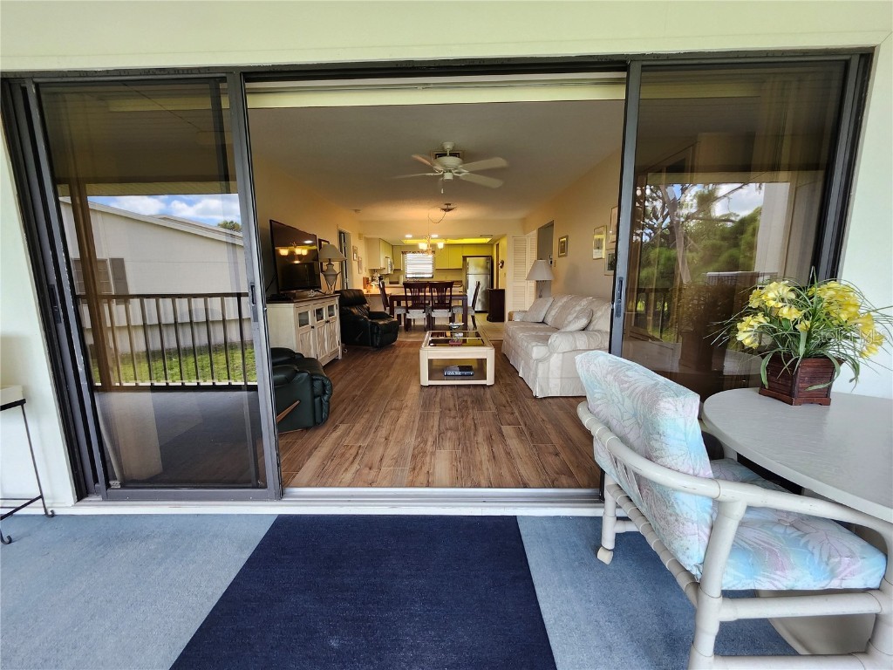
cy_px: 335
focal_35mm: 13
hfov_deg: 106.2
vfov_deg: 89.9
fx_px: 335
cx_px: 446
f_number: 2.2
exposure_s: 1/60
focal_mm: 1.74
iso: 80
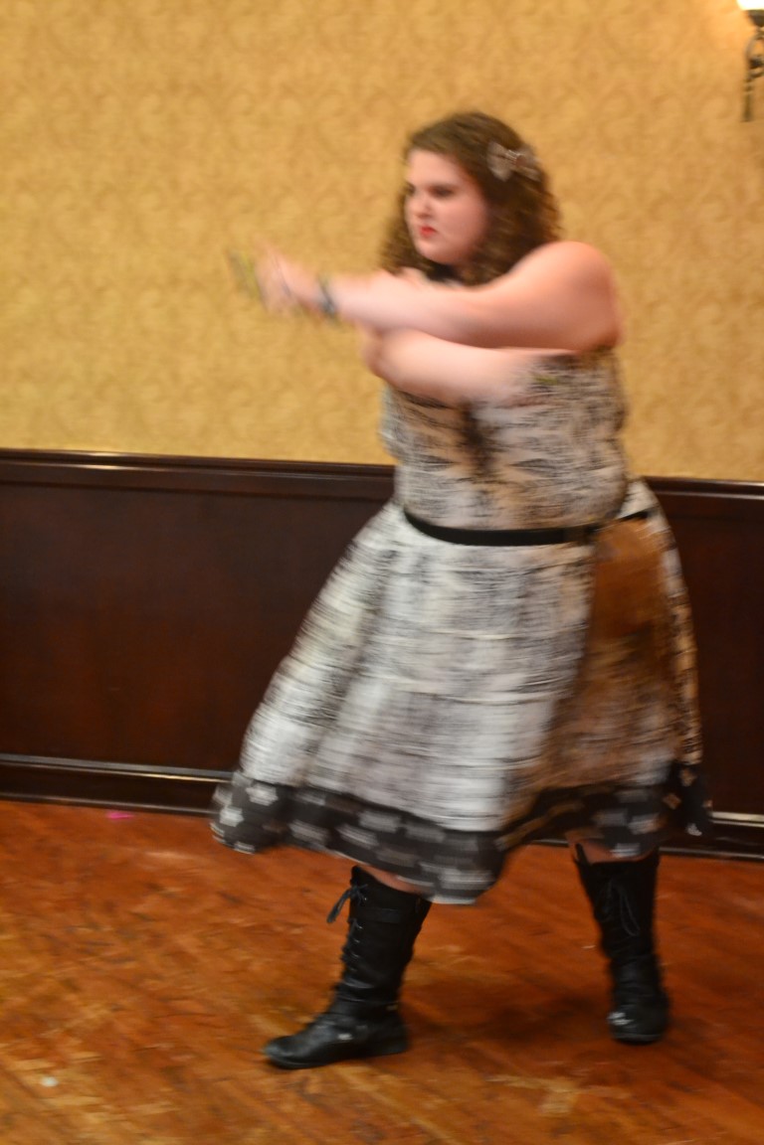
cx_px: 382
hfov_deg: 17.5
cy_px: 572
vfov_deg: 26.0
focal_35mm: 78
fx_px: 2483
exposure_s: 1/13
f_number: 5.6
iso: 3200
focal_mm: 52
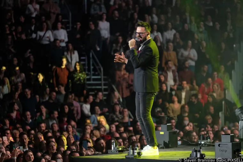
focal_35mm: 202
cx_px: 122
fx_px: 1364
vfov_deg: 6.8
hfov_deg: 10.2
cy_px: 81
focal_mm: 134.4
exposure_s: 1/250
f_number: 2.8
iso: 3200
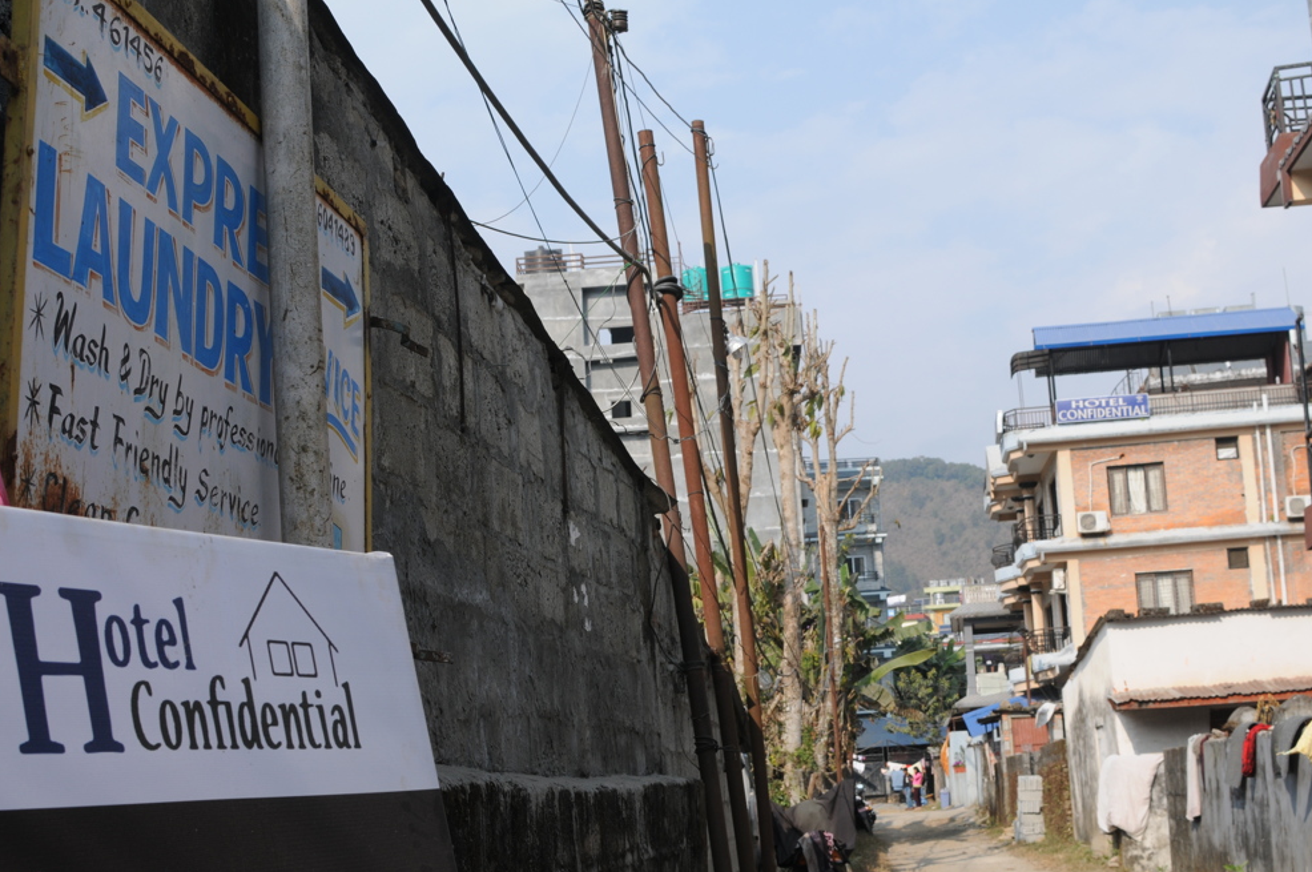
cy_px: 446
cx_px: 635
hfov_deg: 36.6
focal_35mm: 55
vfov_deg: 24.8
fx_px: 1985
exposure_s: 1/320
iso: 200
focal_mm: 35
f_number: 9
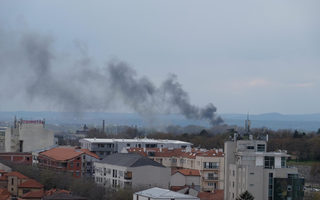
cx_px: 160
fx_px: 1177
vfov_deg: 9.7
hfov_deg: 15.5
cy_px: 101
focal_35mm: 135
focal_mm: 88.2
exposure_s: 1/400
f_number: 7.1
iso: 200
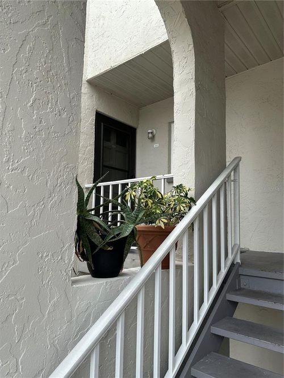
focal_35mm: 24
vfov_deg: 71.6
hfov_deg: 56.8
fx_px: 263
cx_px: 142
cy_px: 189
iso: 80
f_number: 1.78
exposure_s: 1/1241
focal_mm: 6.86
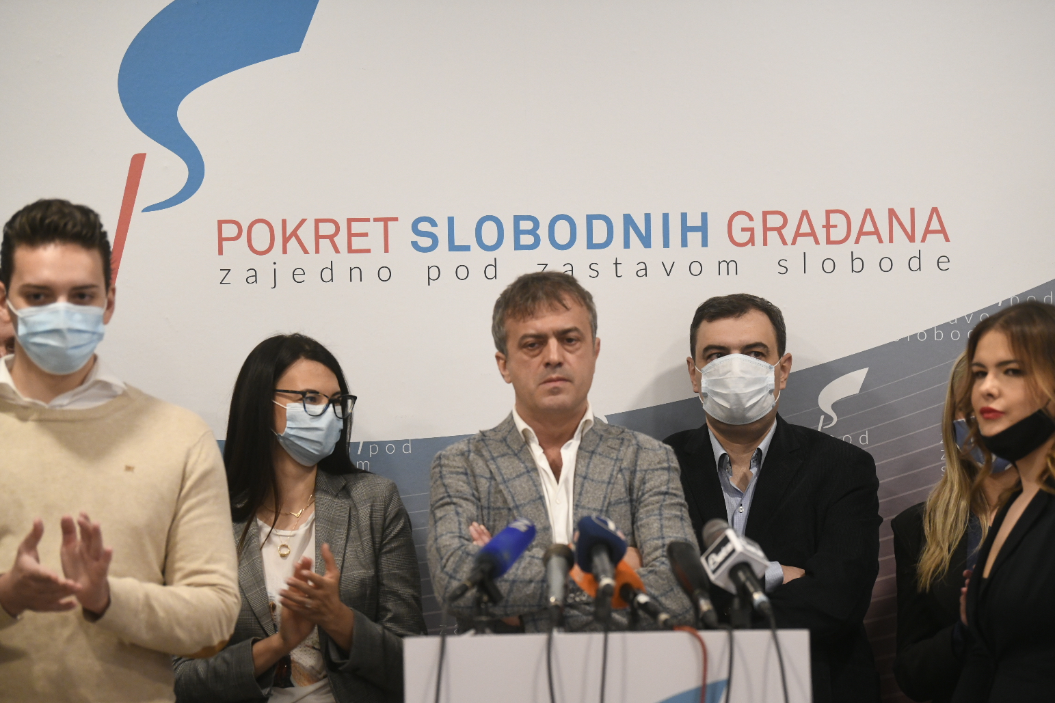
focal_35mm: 126
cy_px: 367
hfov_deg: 16.3
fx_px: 3693
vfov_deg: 10.9
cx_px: 545
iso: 3200
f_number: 2.8
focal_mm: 120
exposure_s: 1/200
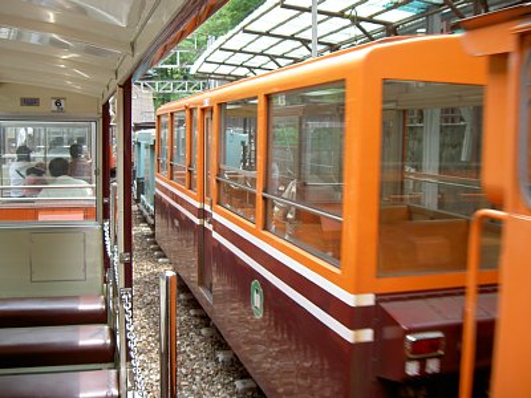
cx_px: 266
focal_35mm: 39
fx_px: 598
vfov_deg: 36.8
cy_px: 199
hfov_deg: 47.9
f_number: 2.8
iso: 50
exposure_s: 1/100
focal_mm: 8
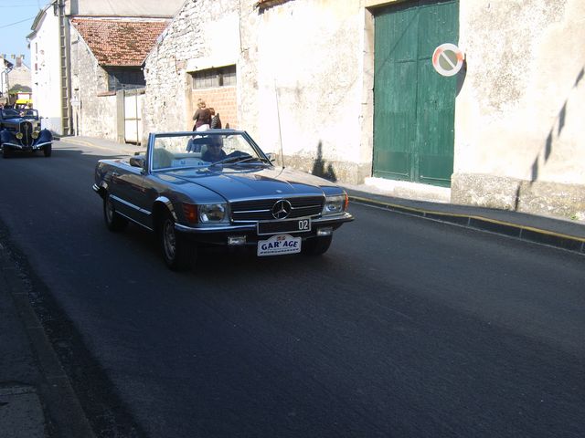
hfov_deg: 42.9
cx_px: 292
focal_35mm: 44
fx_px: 744
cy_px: 219
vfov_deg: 32.9
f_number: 3.1
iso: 50
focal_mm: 9.2
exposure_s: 1/500
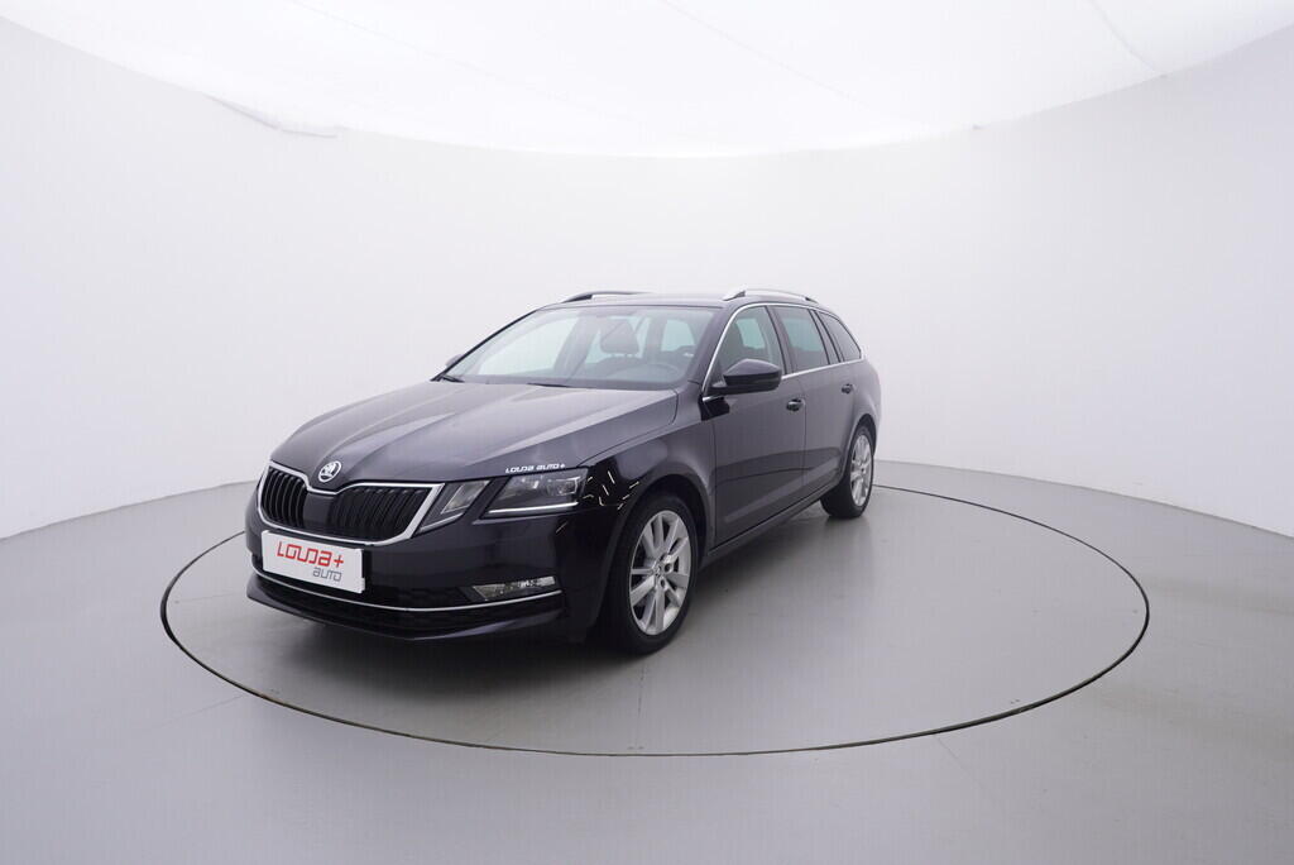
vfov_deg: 56.2
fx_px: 809
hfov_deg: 77.3
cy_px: 432
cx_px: 647
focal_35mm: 22
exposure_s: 1/80
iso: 200
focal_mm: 15
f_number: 5
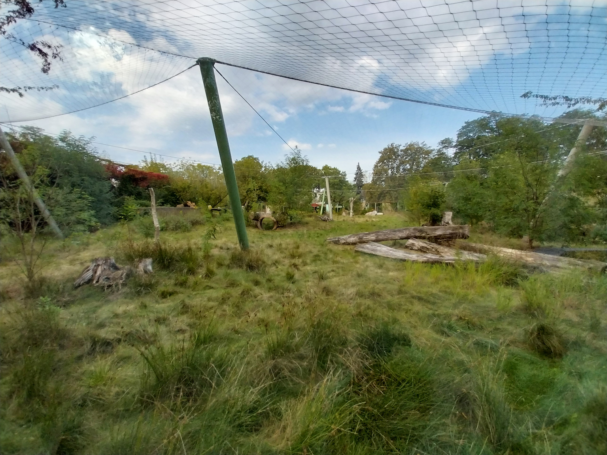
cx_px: 304
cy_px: 228
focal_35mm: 13
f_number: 2.2
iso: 64
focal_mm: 1.13
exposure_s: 1/538
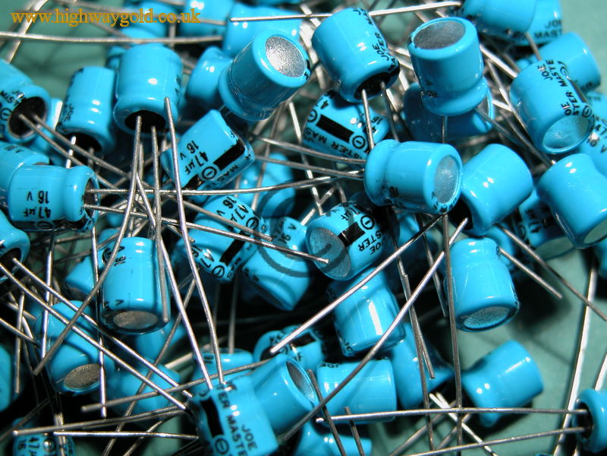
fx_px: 1368
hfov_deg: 25.0
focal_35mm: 78
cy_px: 228
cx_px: 304
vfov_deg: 18.9
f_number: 3.4
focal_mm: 19.9
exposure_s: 1/37.6
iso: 100
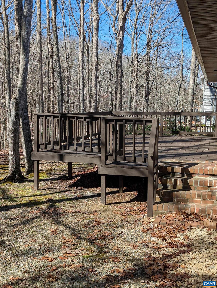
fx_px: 400
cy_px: 144
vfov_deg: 39.6
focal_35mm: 48
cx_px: 108
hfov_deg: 30.3
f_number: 1.85
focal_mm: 6.81
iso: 43
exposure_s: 1/1381
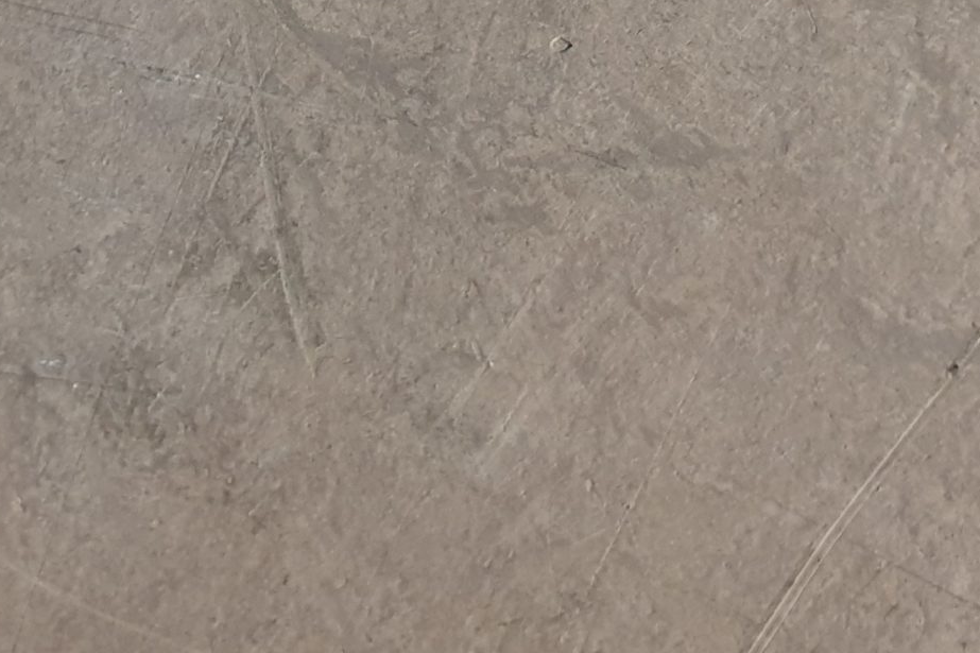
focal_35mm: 75
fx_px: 2041
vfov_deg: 16.8
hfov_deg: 26.7
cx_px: 274
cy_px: -264
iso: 250
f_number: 1.5
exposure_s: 1/50
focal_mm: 4.3
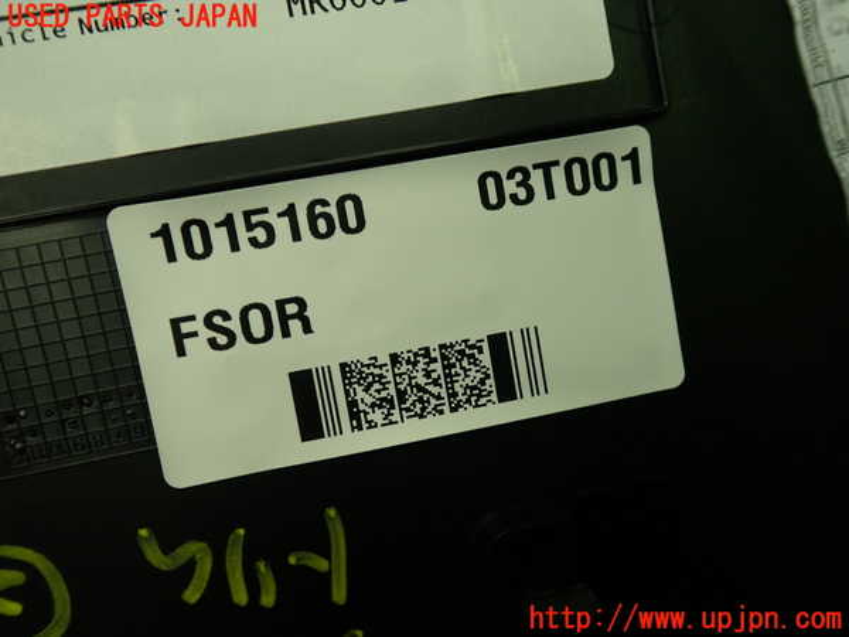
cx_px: 424
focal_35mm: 30
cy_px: 318
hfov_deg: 60.0
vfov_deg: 46.8
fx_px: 736
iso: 100
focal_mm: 5.4
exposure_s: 1/80
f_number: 2.3
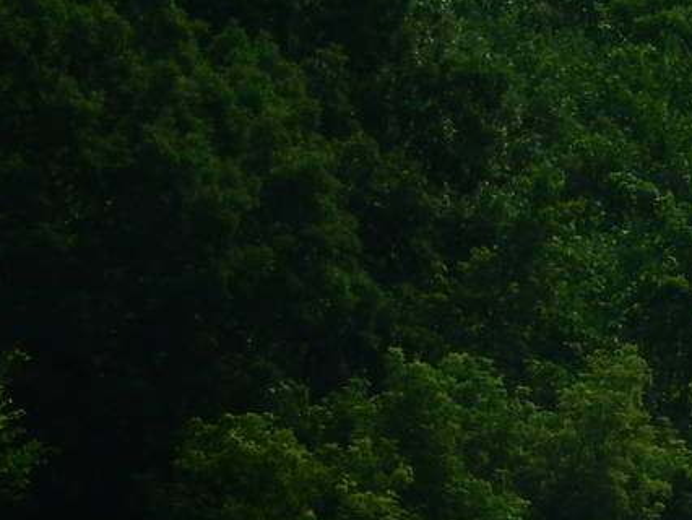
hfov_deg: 3.1
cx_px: 1027
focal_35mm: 634
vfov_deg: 2.3
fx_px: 12681
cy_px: 546
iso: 125
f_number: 5.7
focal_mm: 30.3
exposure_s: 1/1000
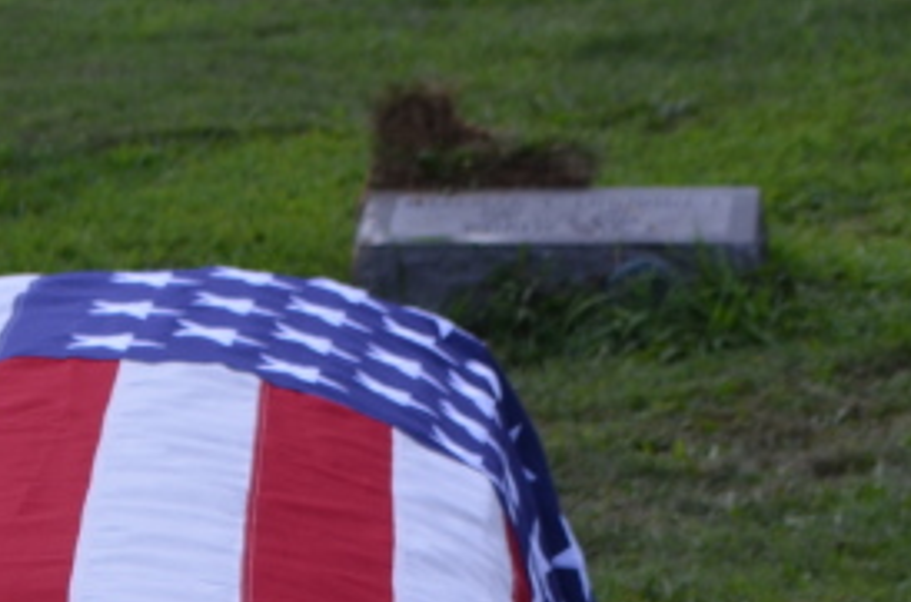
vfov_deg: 4.6
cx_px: 13
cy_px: 1004
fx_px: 7368
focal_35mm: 292
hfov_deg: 7.1
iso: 160
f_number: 8
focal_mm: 52
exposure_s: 1/250
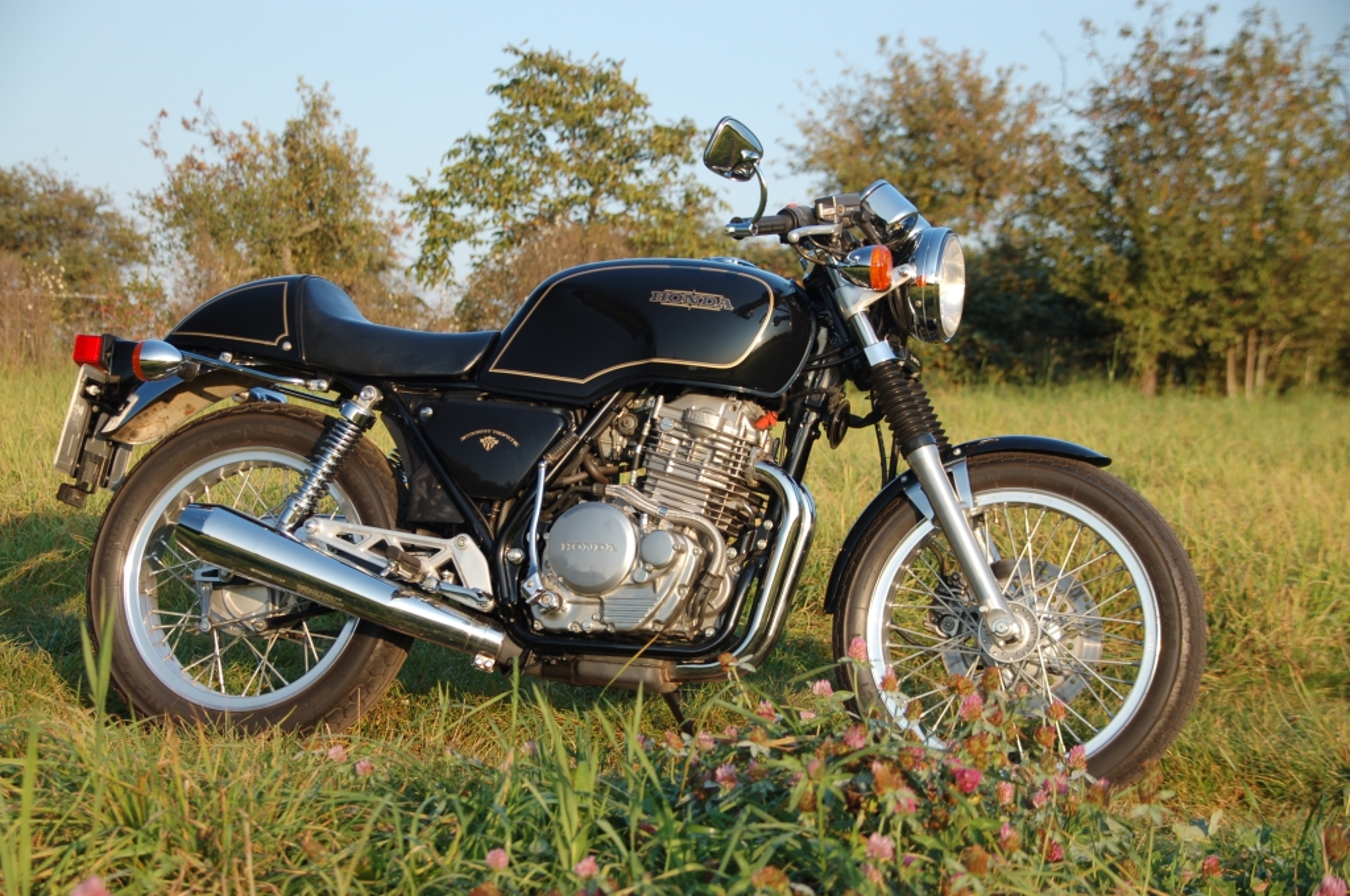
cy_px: 448
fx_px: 2921
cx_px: 675
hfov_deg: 26.0
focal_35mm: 78
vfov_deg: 17.4
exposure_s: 1/90
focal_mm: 52
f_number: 5
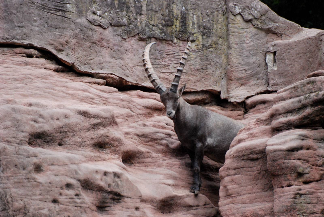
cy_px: 108
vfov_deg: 3.1
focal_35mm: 450
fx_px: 4055
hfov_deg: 4.6
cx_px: 162
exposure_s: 1/1000
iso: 1600
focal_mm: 300
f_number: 5.6
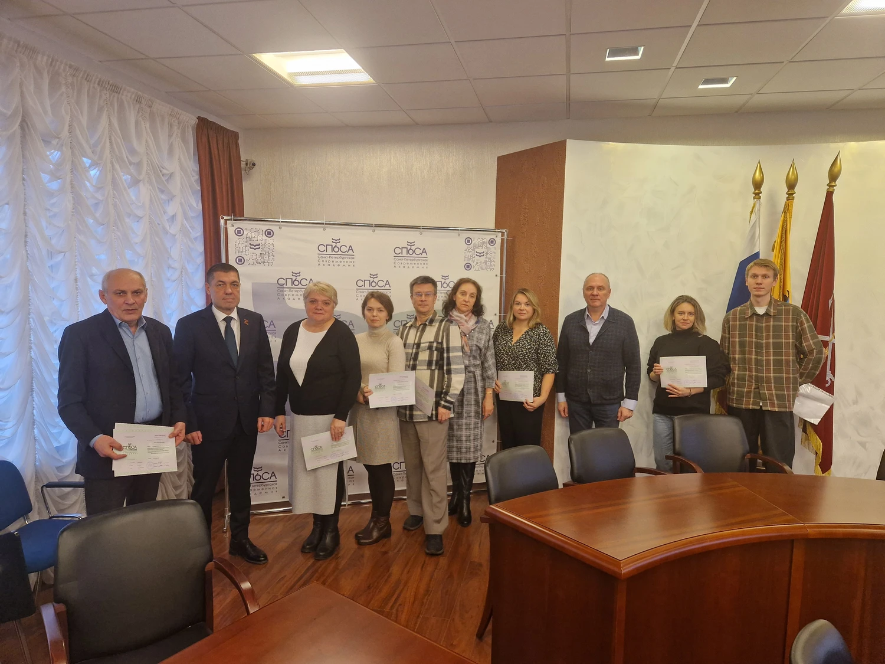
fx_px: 588
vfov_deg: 58.9
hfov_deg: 73.9
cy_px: 332
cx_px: 442
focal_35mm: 23
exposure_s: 1/100
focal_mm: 5.4
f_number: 1.8
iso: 125
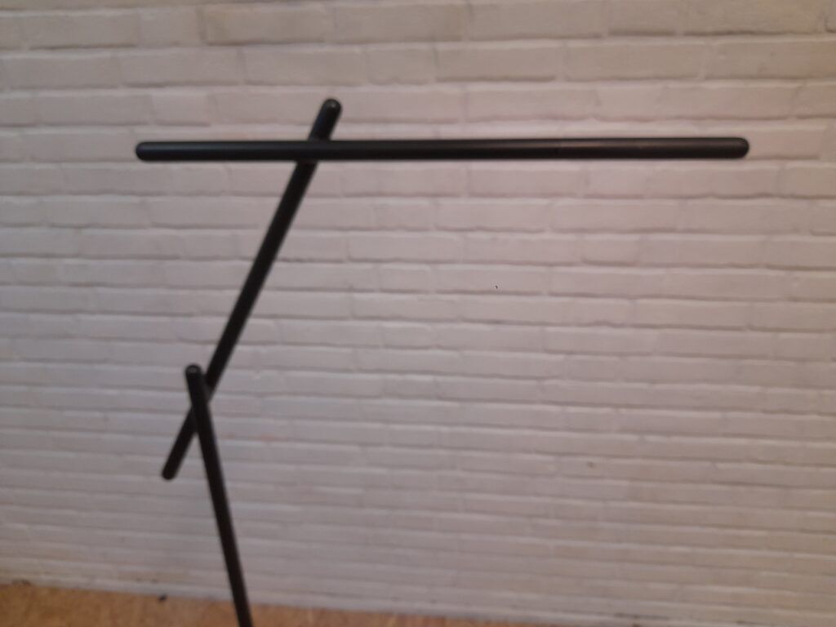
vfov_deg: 54.9
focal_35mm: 25
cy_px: 314
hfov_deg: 69.4
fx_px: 604
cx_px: 418
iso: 125
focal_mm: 4.6
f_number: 2
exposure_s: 1/50
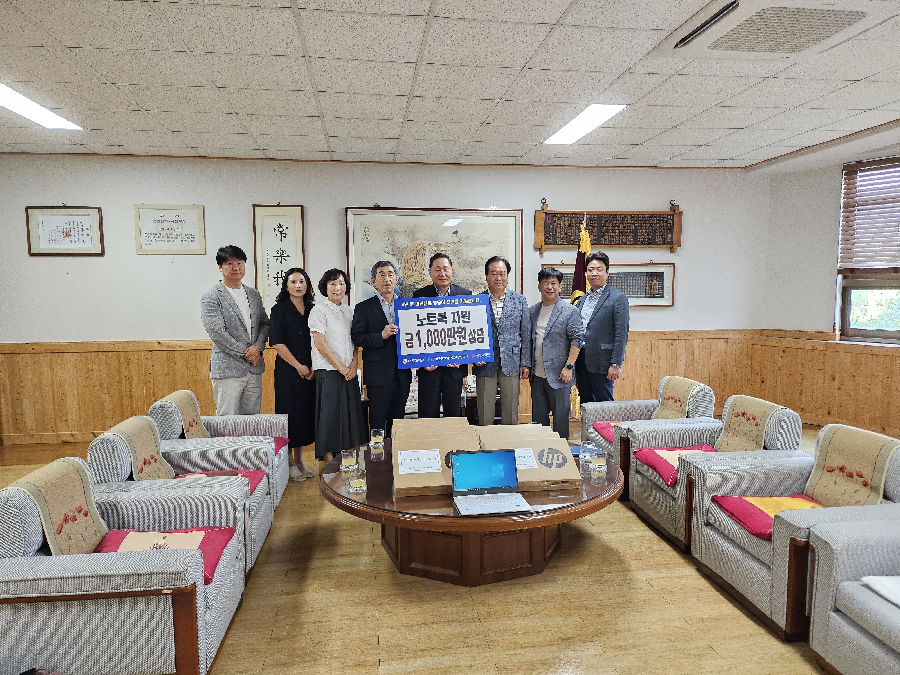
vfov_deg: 56.8
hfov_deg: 71.6
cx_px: 450
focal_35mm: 24
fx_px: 624
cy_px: 338
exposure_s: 1/120
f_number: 1.8
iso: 400
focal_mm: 5
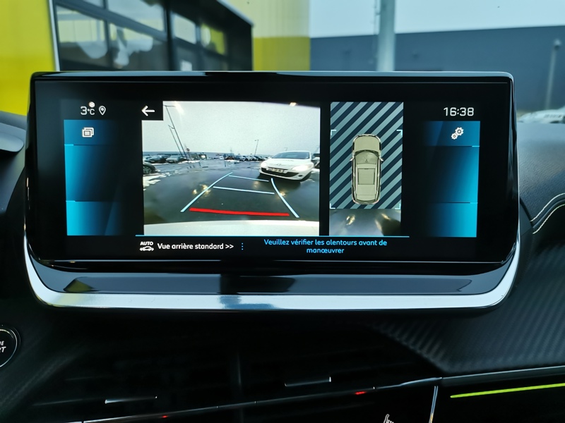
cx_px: 282
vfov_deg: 51.4
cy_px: 212
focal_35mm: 27
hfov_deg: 65.3
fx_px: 441
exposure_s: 1/100
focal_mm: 5.58
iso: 320
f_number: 1.8
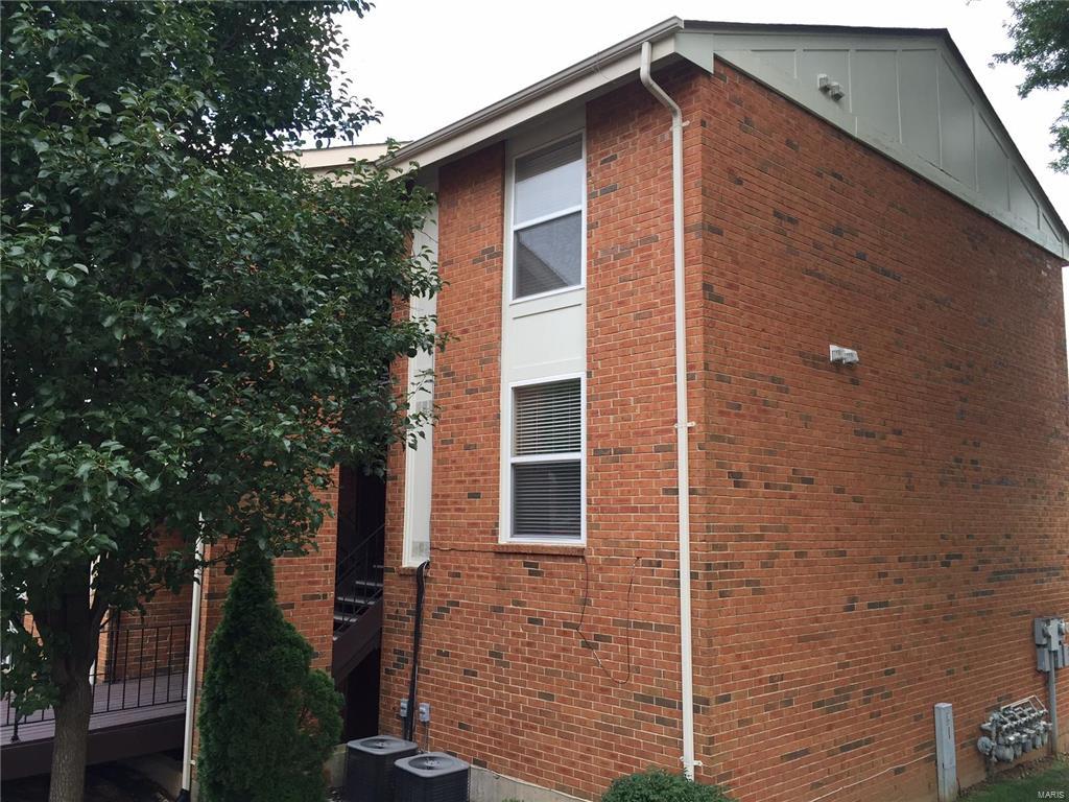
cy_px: 401
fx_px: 896
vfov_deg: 48.2
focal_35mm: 29
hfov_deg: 61.7
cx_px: 534
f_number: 2.2
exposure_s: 1/120
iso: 40
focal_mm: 4.15
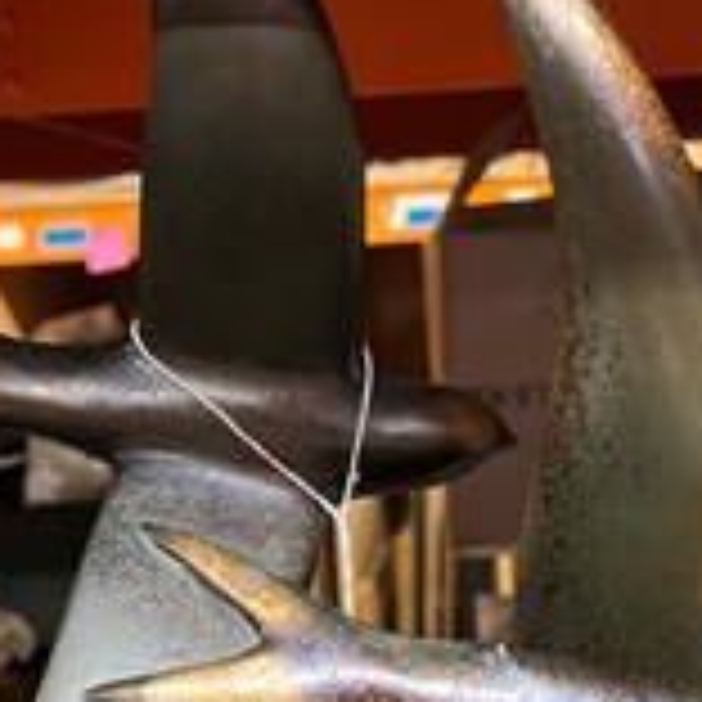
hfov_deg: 28.9
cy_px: 418
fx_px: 1354
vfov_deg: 29.0
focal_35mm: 59
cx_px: 446
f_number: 1.6
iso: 400
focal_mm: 5.1
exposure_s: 1/33
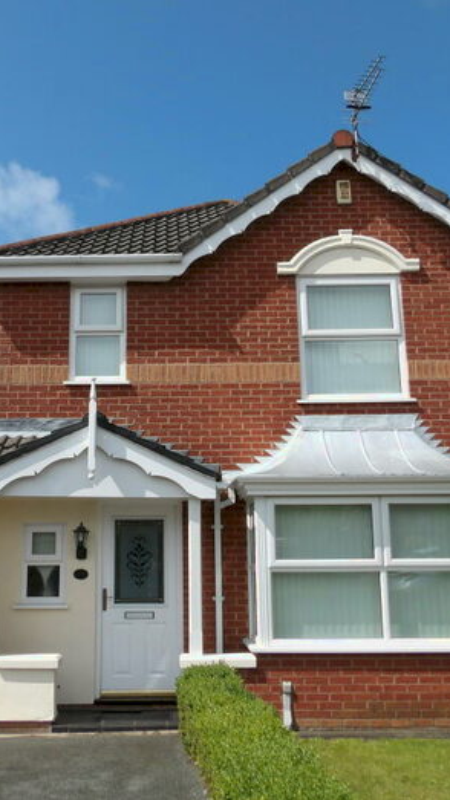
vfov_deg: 56.6
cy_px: 400
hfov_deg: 33.5
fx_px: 743
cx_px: 162
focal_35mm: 35
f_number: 2.9
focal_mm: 4.3
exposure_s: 1/1429
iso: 100
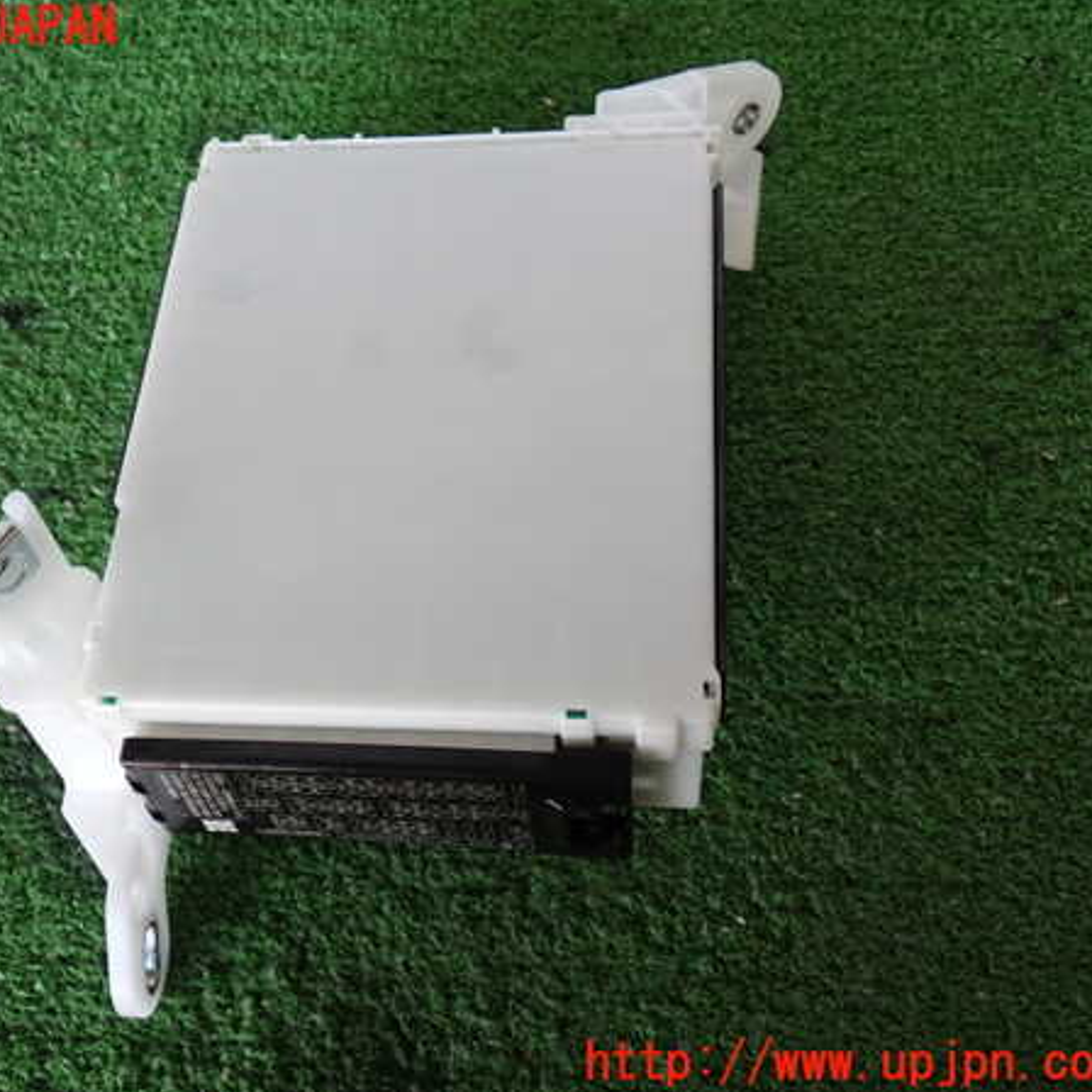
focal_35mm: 45
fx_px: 1606
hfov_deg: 37.3
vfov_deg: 37.6
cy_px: 546
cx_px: 405
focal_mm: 6.83
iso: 200
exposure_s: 1/40
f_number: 2.7
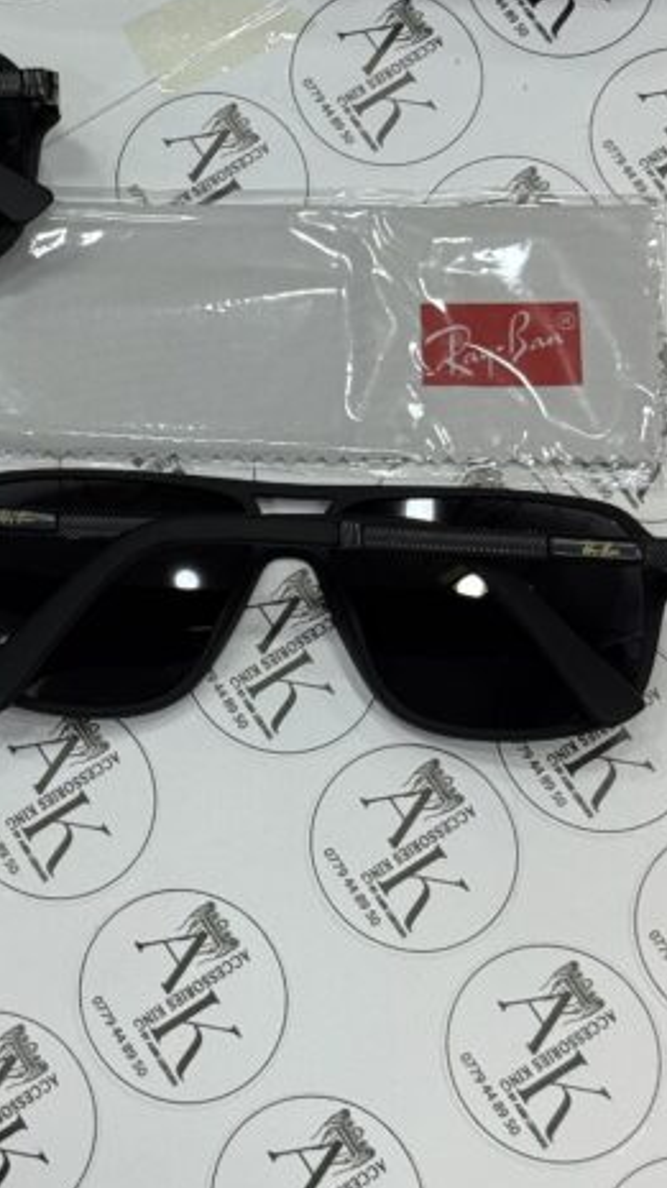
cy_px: 462
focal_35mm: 90
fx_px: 2834
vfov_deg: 23.6
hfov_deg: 13.2
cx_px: -13
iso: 64
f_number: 1.78
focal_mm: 6.76
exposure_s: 1/191
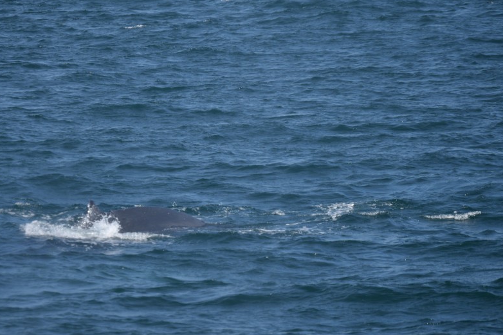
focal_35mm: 363
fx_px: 5066
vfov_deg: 3.8
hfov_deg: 5.7
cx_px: 205
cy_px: 168
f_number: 5.6
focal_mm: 175
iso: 200
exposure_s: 1/1600
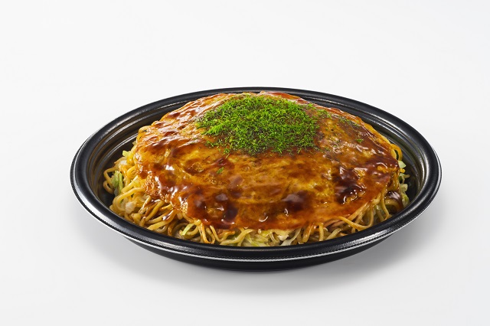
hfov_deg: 17.1
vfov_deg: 11.4
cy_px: 163
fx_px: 1632
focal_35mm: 120
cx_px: 245
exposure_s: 1/100
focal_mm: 120
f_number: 30
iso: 400
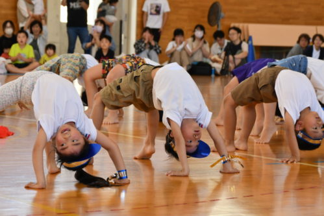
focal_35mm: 140
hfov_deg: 14.6
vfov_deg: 9.8
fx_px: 1260
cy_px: 108
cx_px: 162
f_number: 5
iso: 800
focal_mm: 70
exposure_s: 1/200
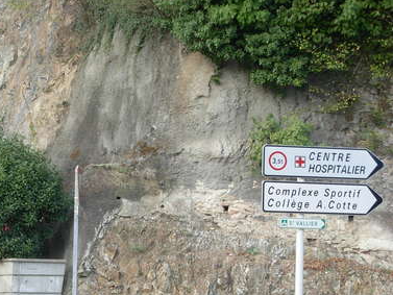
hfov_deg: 16.2
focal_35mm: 121
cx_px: 82
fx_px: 1374
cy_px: 223
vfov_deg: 12.2
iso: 79
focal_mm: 12.5
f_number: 3.6
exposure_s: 1/50.7
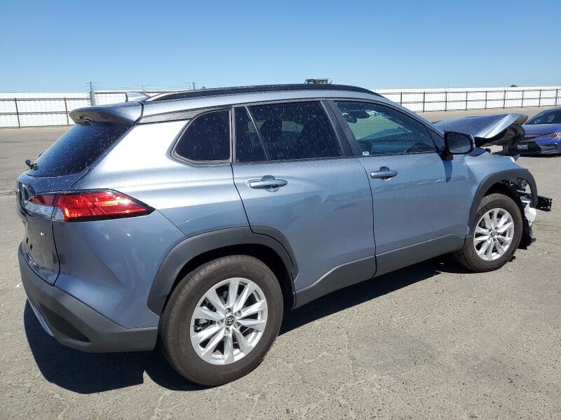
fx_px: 421
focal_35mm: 26
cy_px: 210
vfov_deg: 53.1
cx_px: 280
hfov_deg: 67.3
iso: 50
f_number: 1.5
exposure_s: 1/3333
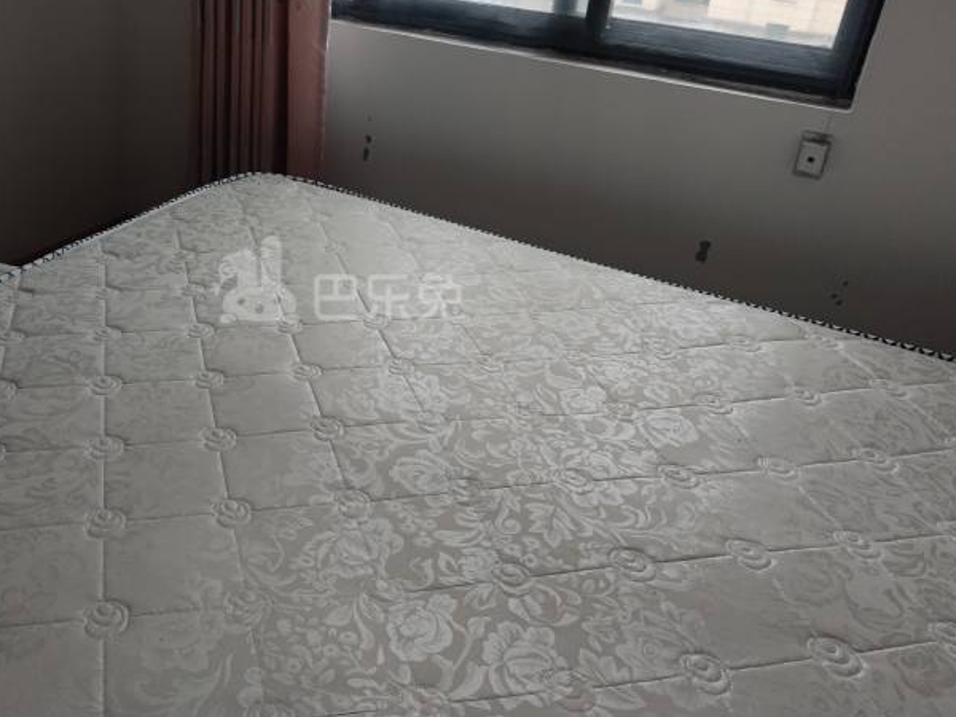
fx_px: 884
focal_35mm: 32
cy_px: 280
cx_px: 338
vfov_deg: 43.9
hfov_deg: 55.9
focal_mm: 6.78
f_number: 1.85
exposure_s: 1/100
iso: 193
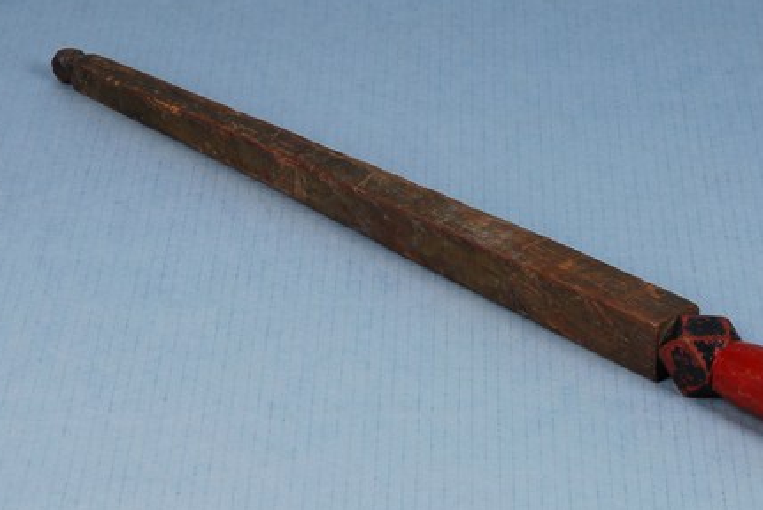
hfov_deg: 14.1
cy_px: 305
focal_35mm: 145
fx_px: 3070
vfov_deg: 9.5
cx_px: 512
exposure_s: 1/160
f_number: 11
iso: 100
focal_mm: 65
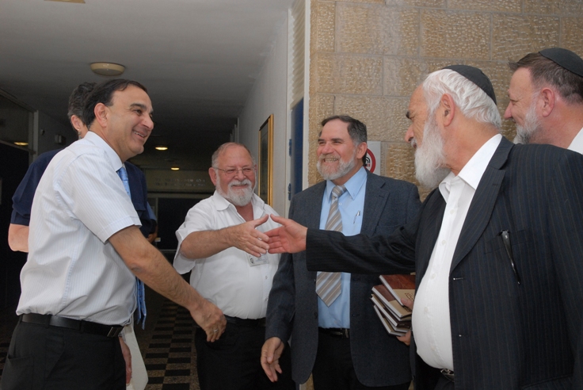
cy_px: 195
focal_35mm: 39
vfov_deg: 34.3
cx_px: 292
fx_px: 632
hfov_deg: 49.5
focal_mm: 26
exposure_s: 1/180
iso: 640
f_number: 7.1
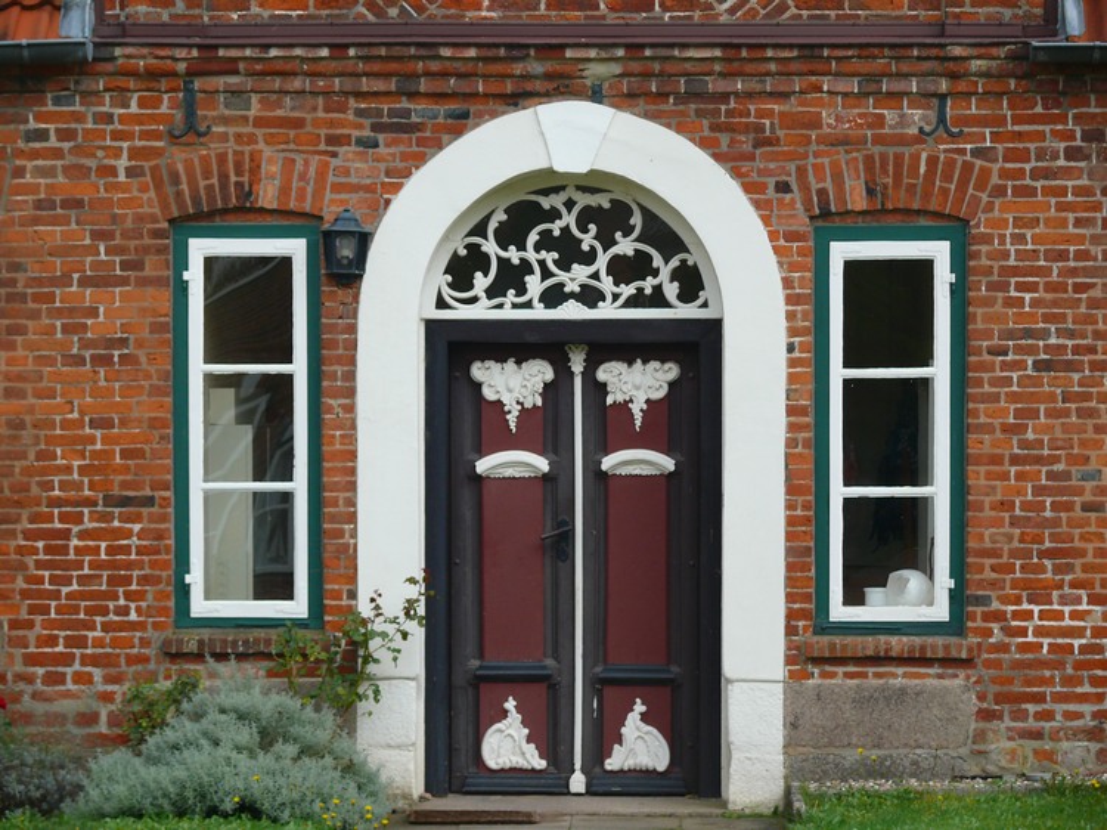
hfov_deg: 15.9
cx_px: 554
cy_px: 415
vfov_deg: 11.9
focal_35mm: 124
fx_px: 3964
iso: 100
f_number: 3.6
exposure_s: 1/80
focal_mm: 26.2
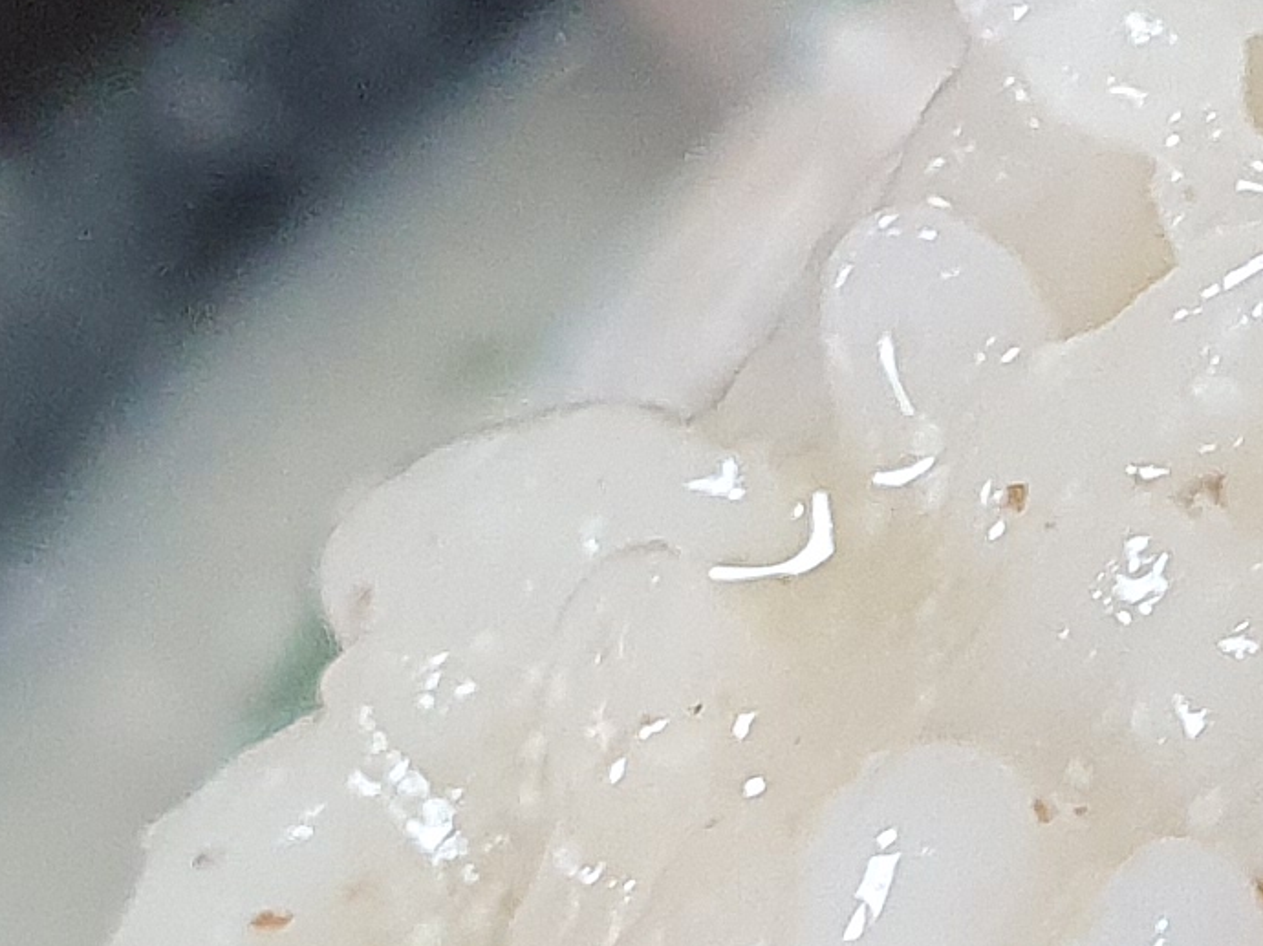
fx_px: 5544
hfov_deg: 12.4
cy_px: 284
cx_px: 1882
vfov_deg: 9.7
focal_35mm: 152
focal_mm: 4.32
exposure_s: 1/120
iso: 250
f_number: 2.4
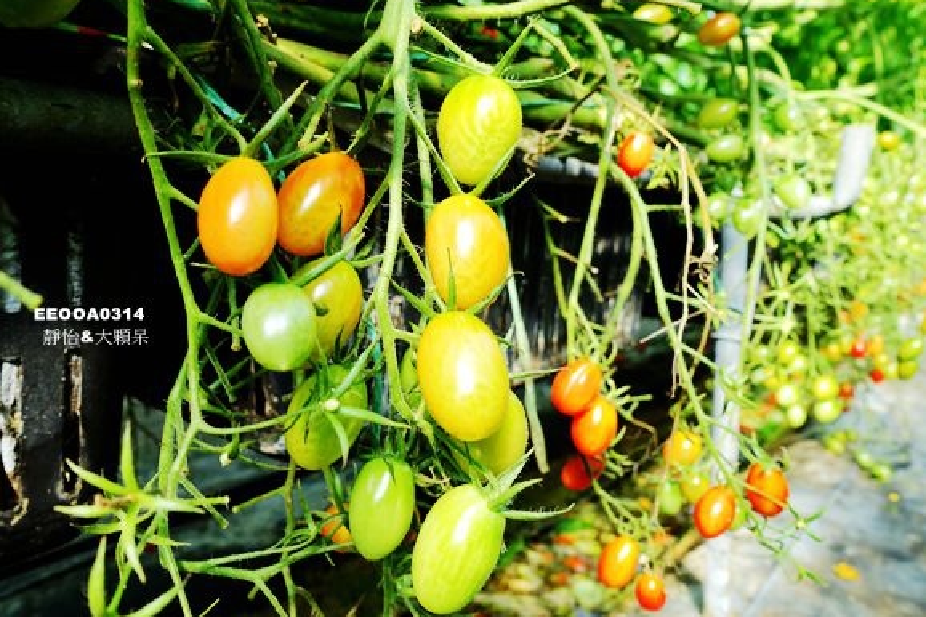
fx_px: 694
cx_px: 418
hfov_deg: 67.2
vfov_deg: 47.8
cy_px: 272
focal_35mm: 27
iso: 125
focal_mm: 8.8
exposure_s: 1/125
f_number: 4
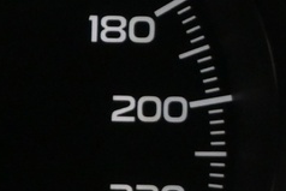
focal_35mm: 357
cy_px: 91
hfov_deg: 5.4
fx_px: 2841
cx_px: -576
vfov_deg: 3.9
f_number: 5.3
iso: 2500
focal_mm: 35
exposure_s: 1/100
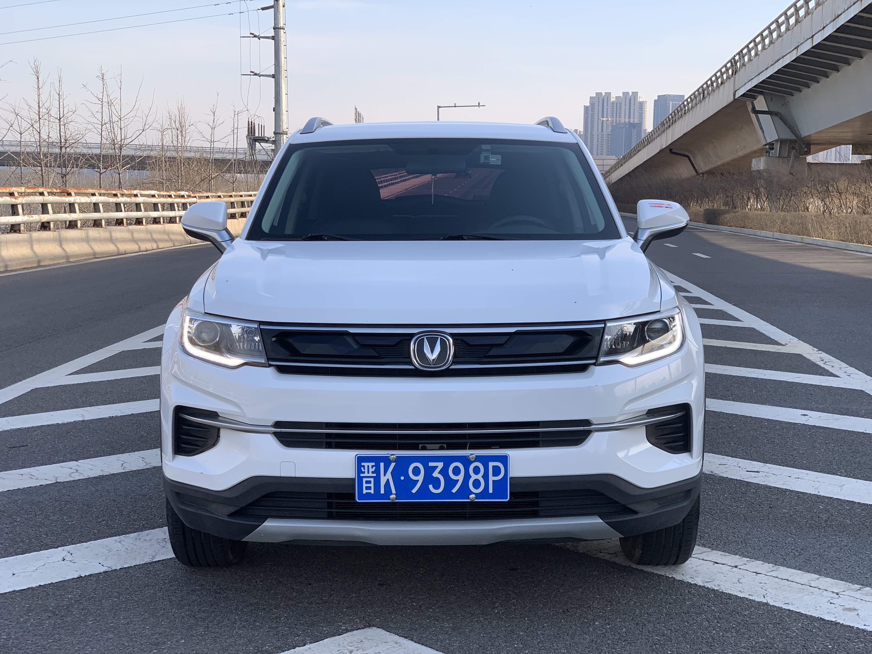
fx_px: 1310
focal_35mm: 52
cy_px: 327
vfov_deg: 28.0
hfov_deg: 36.8
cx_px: 436
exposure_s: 1/545
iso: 16
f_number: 2.4
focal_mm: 6
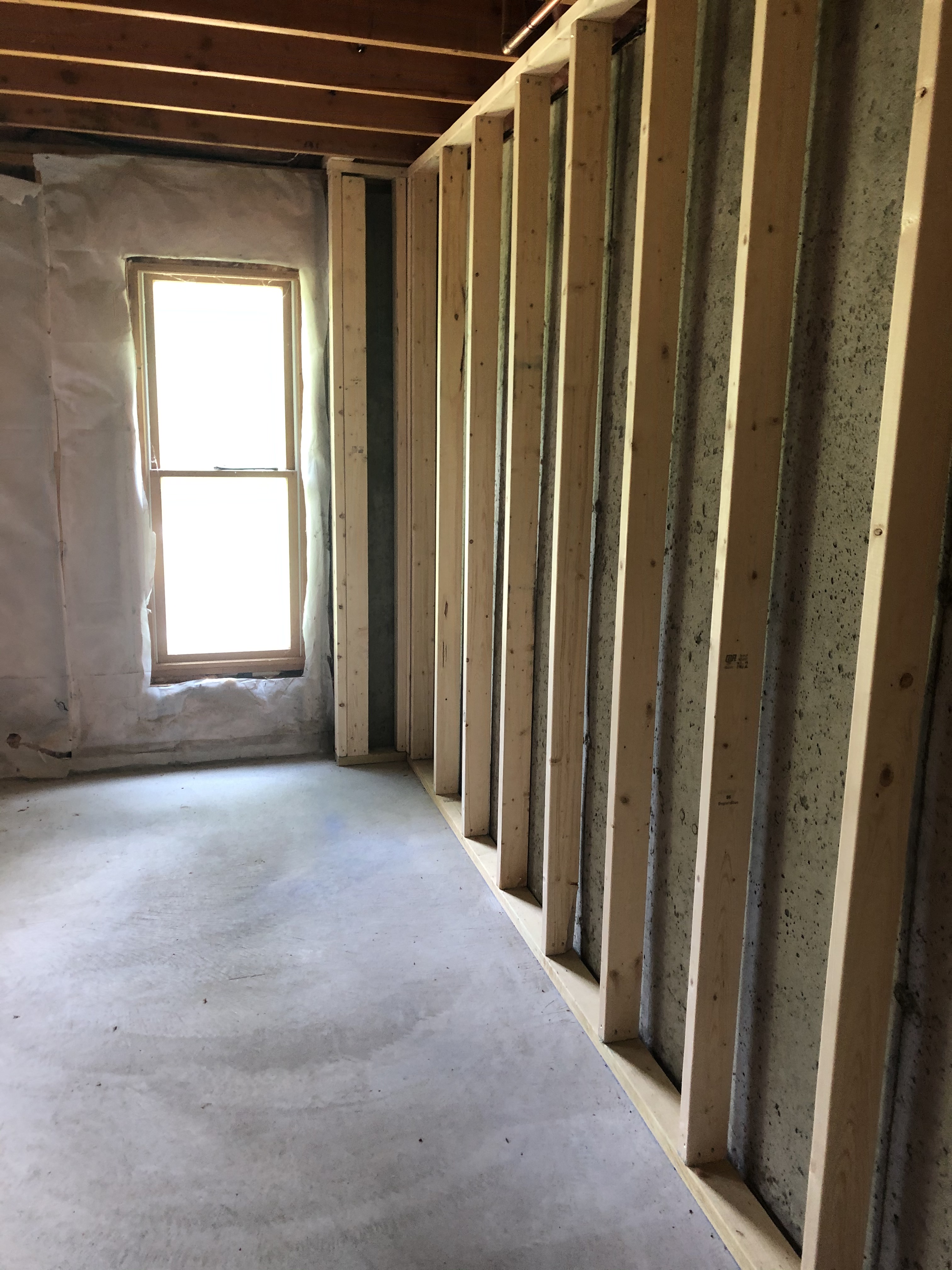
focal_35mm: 28
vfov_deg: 63.4
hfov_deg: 49.7
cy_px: 635
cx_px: 476
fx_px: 1027
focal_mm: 3.99
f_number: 1.8
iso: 40
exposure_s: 1/15
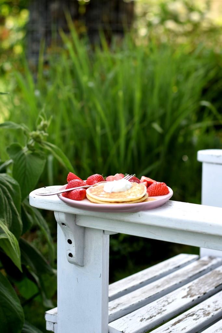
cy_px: 166
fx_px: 693
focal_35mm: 75
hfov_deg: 18.2
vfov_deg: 27.0
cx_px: 111
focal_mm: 50
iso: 160
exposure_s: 1/800
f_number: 3.5
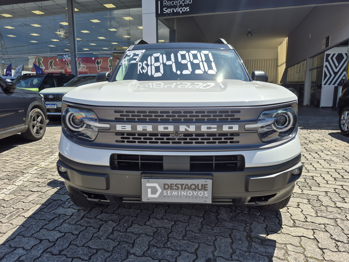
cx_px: 174
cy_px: 131
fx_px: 232
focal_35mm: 23
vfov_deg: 58.9
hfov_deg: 73.9
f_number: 1.8
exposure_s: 1/1724
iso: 25
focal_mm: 5.4
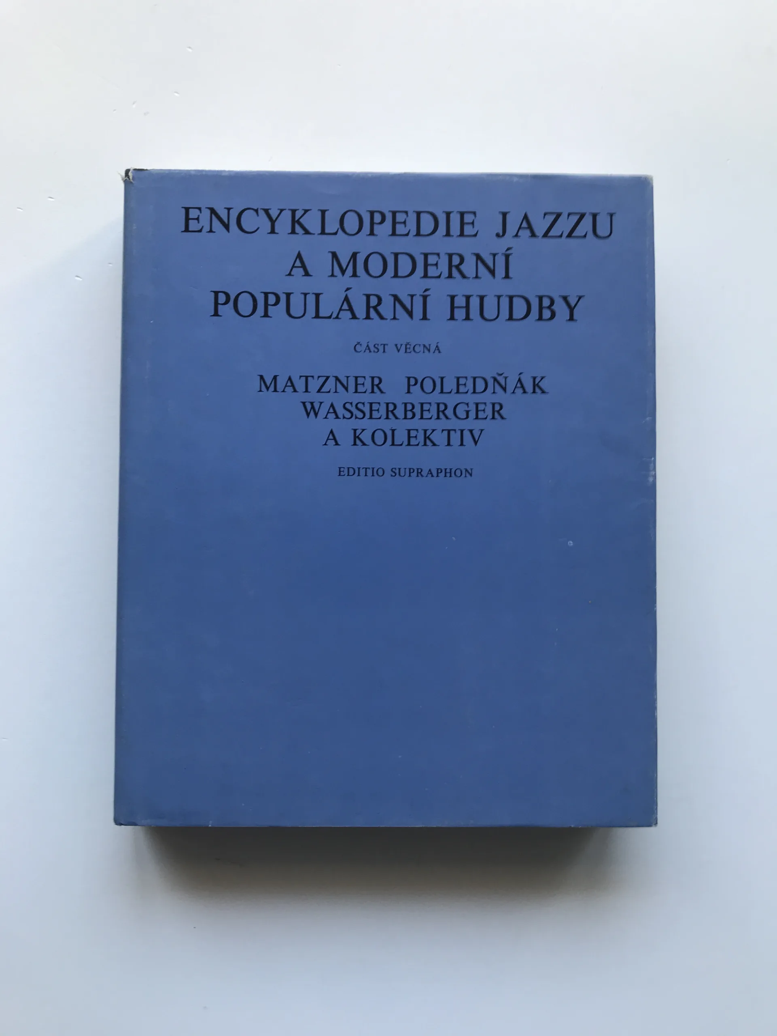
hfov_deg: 49.7
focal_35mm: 28
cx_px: 388
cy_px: 518
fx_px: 838
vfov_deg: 63.4
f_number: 1.8
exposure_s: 1/50
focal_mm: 3.99
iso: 25
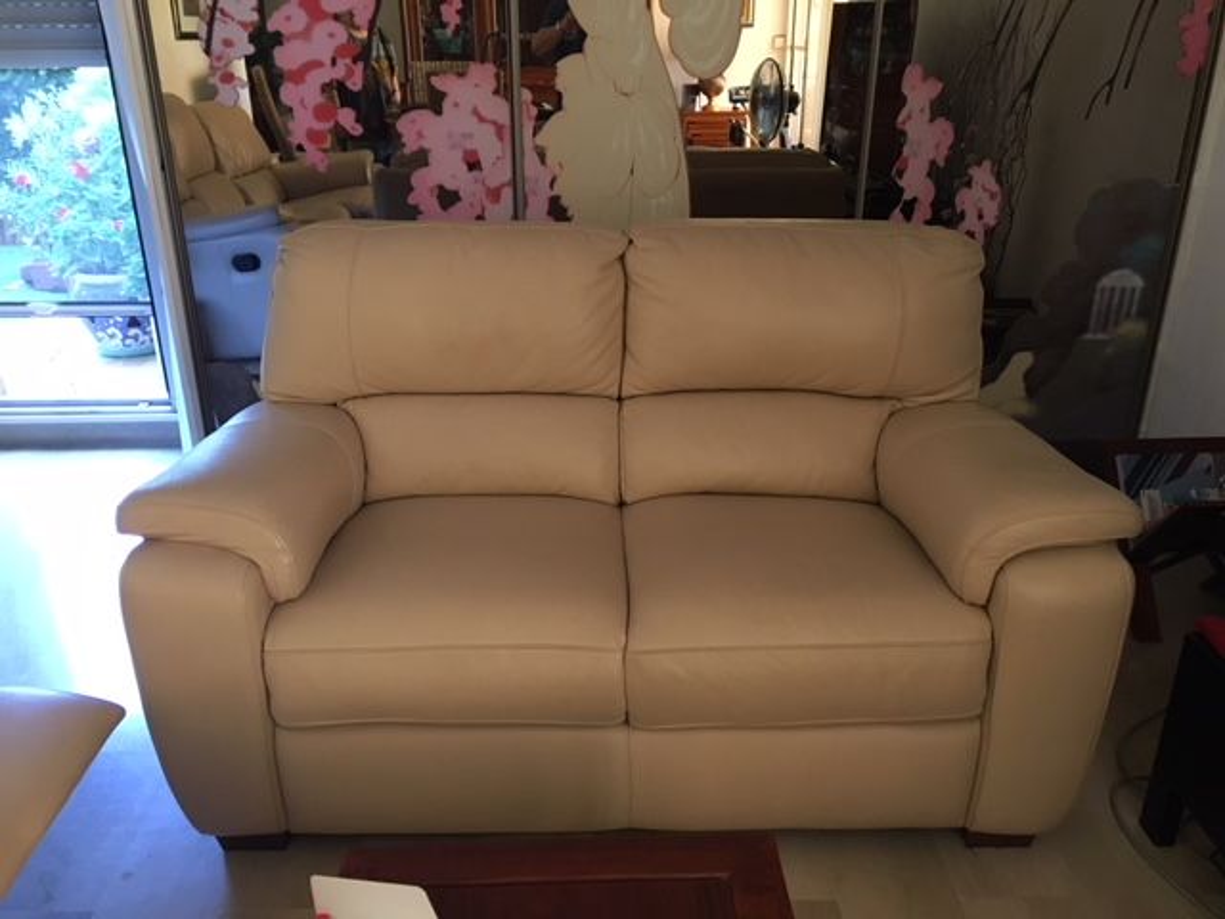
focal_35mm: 29
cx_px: 612
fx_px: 1026
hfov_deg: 61.7
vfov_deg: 48.2
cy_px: 460
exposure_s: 1/33
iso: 250
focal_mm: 4.15
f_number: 2.2
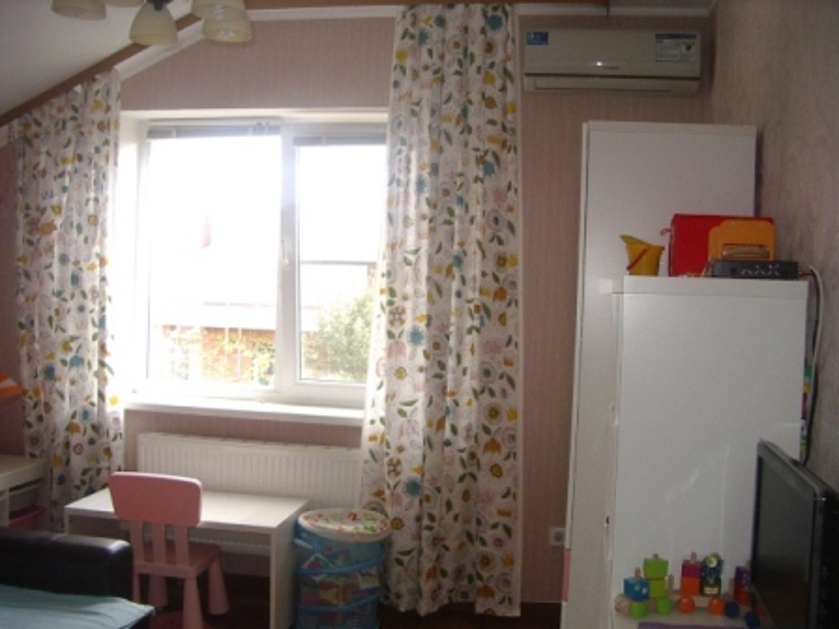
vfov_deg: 37.7
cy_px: 314
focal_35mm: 38
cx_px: 420
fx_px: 921
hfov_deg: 49.0
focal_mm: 5.8
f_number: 2.6
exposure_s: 1/80
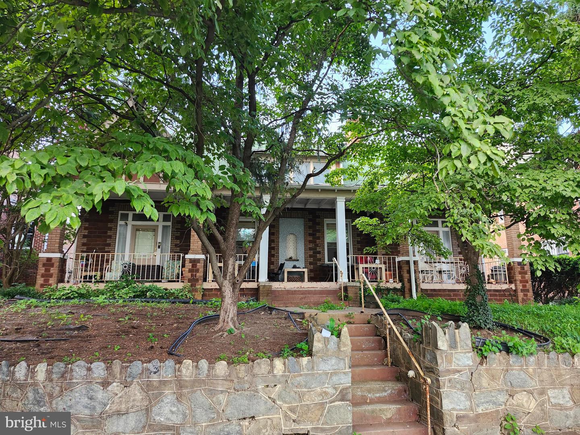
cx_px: 290
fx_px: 385
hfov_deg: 73.9
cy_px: 218
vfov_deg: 58.9
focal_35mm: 23
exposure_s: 1/120
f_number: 1.8
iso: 320
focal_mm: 5.54
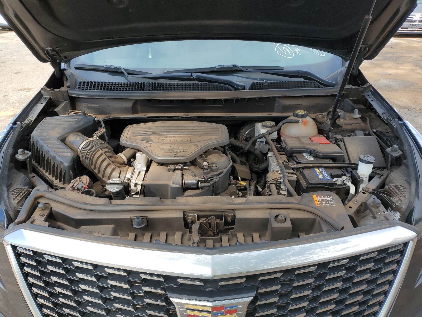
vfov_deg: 53.1
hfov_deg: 67.3
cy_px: 158
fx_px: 317
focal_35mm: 26
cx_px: 211
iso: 50
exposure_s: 1/833
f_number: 1.5
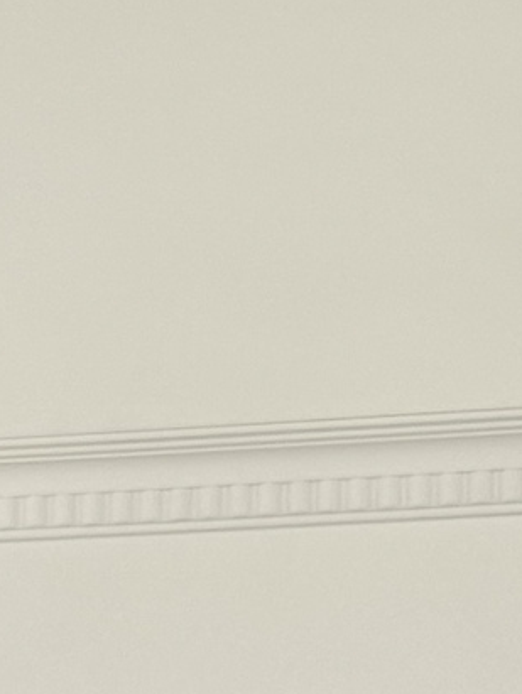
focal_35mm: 140
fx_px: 2811
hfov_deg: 10.5
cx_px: -15
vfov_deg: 10.7
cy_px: 1949
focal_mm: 6.76
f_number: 1.78
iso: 80
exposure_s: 1/522
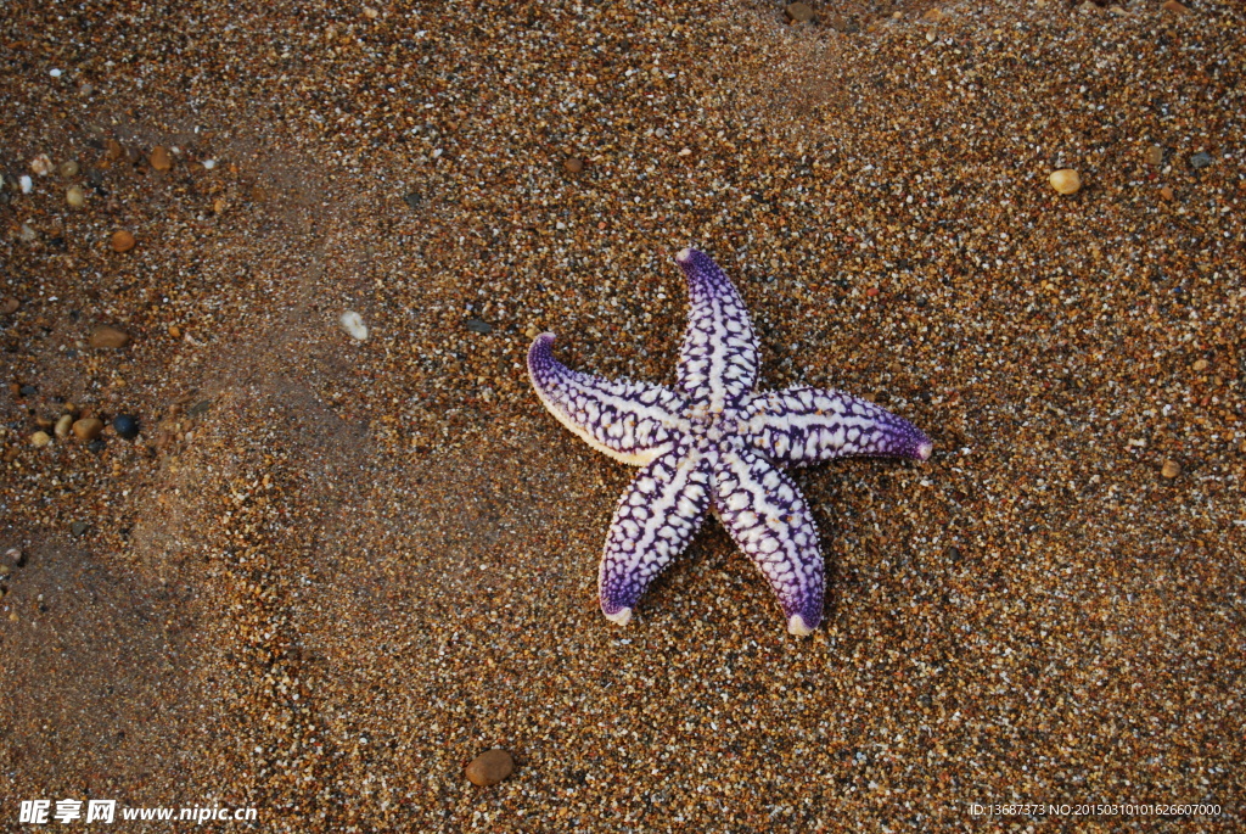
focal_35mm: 82
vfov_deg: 16.6
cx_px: 623
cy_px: 417
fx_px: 2858
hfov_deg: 24.6
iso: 200
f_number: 5.6
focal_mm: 55
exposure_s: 1/100
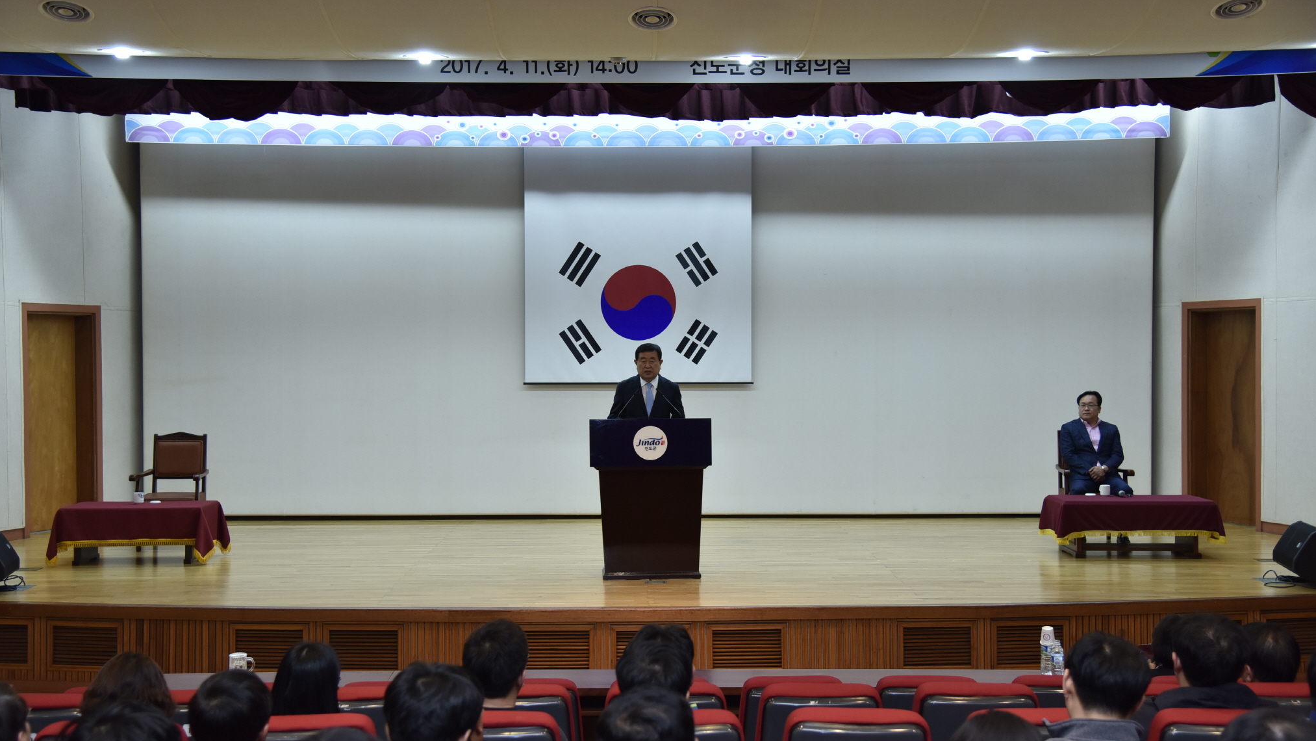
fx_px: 1640
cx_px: 648
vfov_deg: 25.4
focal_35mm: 47
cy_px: 384
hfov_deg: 43.7
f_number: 4
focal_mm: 44
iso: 800
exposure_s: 1/125
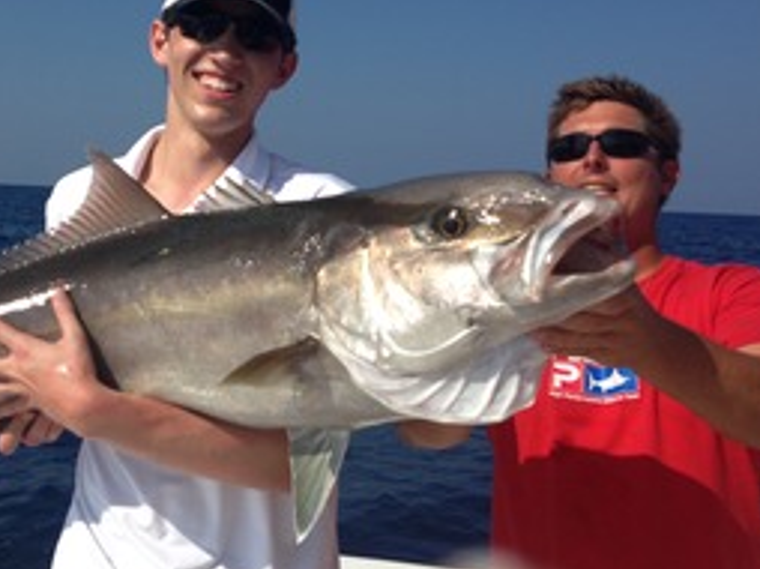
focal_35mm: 52
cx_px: 254
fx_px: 1141
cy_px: 219
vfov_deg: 27.9
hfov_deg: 36.5
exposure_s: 1/2358
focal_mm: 4.12
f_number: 2.4
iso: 50
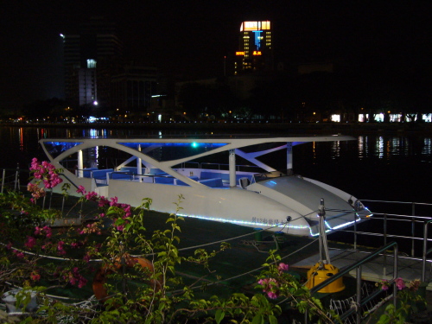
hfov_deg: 46.8
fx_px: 499
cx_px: 216
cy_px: 162
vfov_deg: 36.0
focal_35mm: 40
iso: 200
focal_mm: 6.6
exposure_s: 1/8
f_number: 3
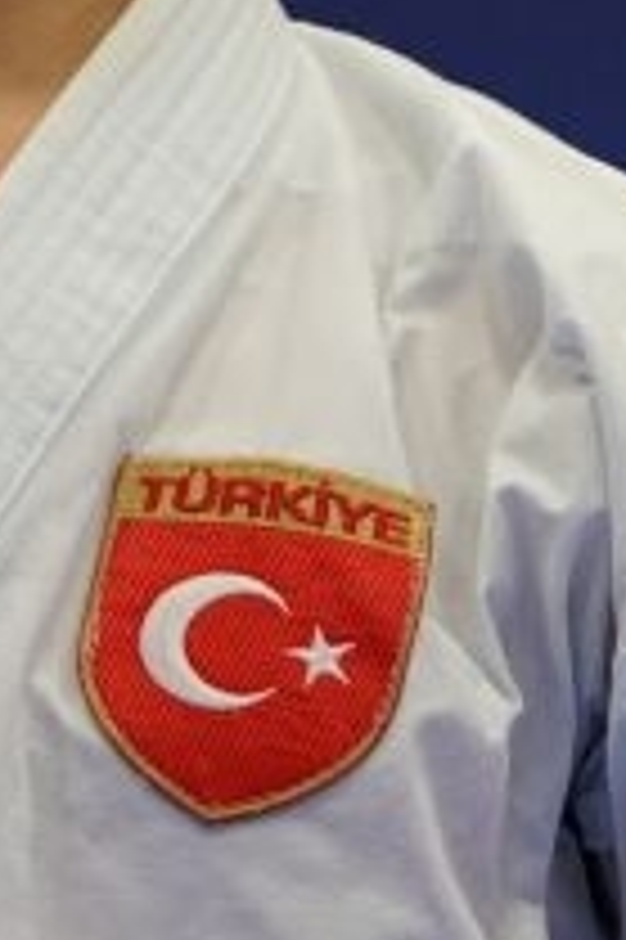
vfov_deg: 0.9
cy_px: 1007
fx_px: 60139
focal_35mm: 2302
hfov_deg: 0.6
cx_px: -99
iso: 1250
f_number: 2.8
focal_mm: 400
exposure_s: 1/500
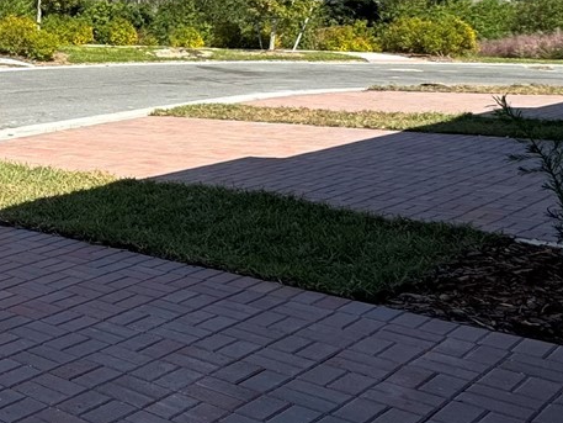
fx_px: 797
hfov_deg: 31.2
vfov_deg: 28.9
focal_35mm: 49
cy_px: 75
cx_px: -148
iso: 50
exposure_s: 1/1370
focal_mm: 2.22
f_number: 2.2
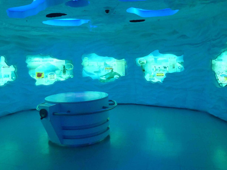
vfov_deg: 45.4
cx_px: 112
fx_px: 203
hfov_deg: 58.4
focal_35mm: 31
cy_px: 83
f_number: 3.3
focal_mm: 4.3
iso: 400
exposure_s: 1/40
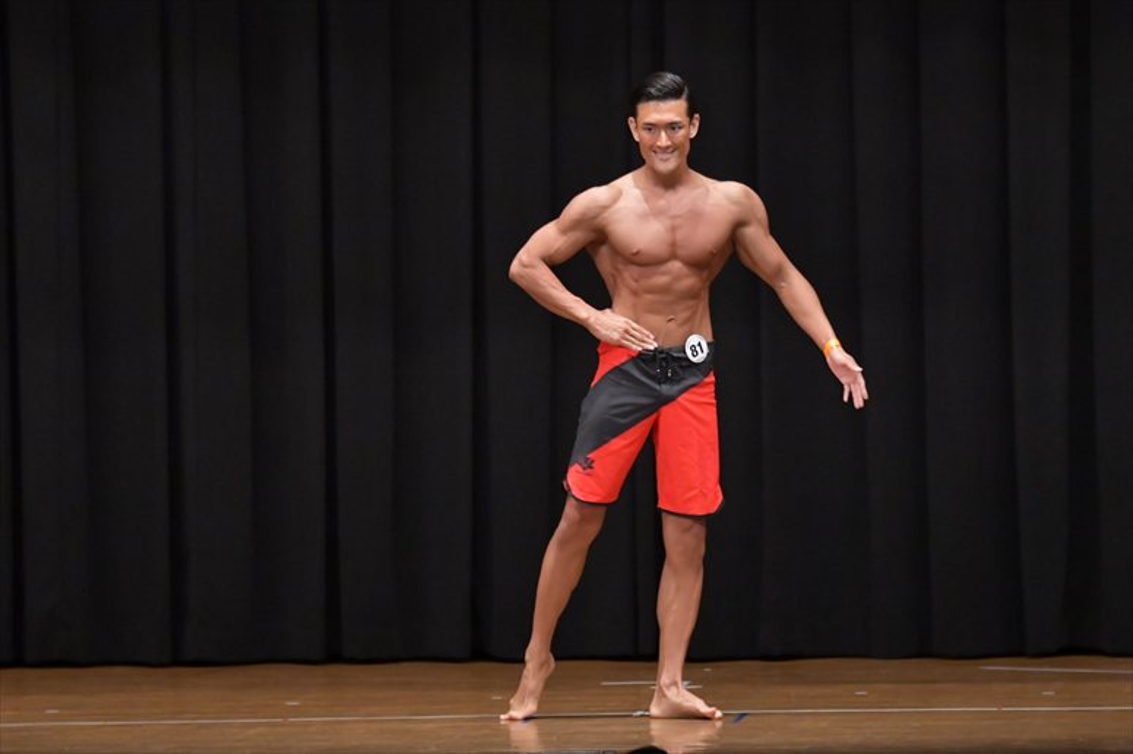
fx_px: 7078
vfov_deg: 6.1
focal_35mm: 225
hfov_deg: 9.2
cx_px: 566
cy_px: 377
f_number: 5.6
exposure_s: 1/400
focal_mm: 150
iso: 6400
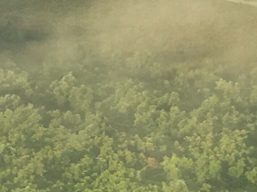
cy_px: 12
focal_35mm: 322
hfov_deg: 6.2
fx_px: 2390
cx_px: 81
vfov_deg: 4.6
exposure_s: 1/205
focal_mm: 6.6
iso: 20
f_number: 2.8
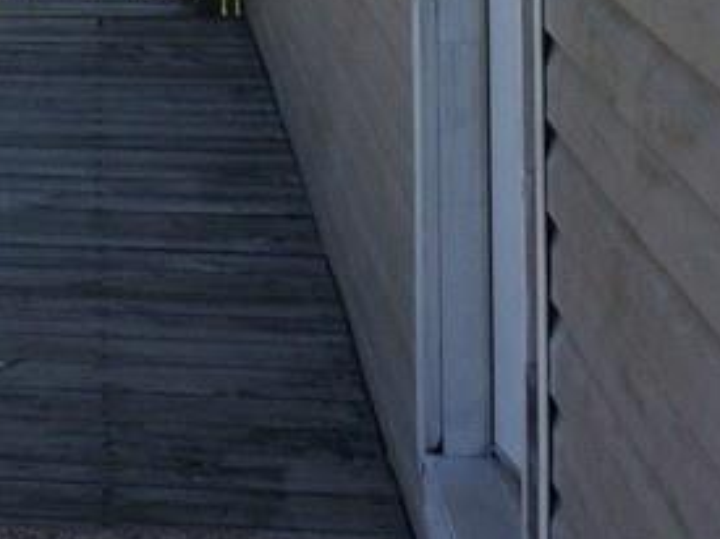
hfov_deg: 17.3
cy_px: -437
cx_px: -170
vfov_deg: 12.5
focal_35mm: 108
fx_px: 2245
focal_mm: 4.15
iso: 32
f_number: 2.2
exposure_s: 1/2564
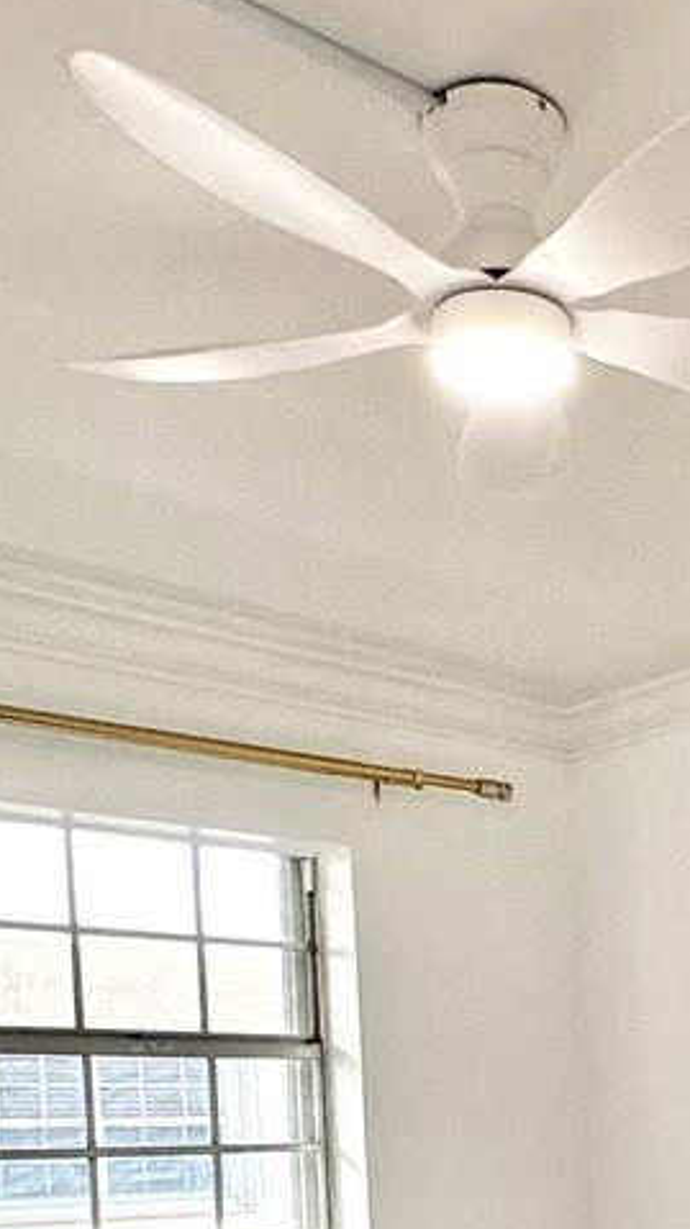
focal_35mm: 51
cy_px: 1280
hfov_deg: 22.5
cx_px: 711
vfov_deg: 35.9
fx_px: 1661
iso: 125
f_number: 2.2
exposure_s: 1/120
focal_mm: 2.22
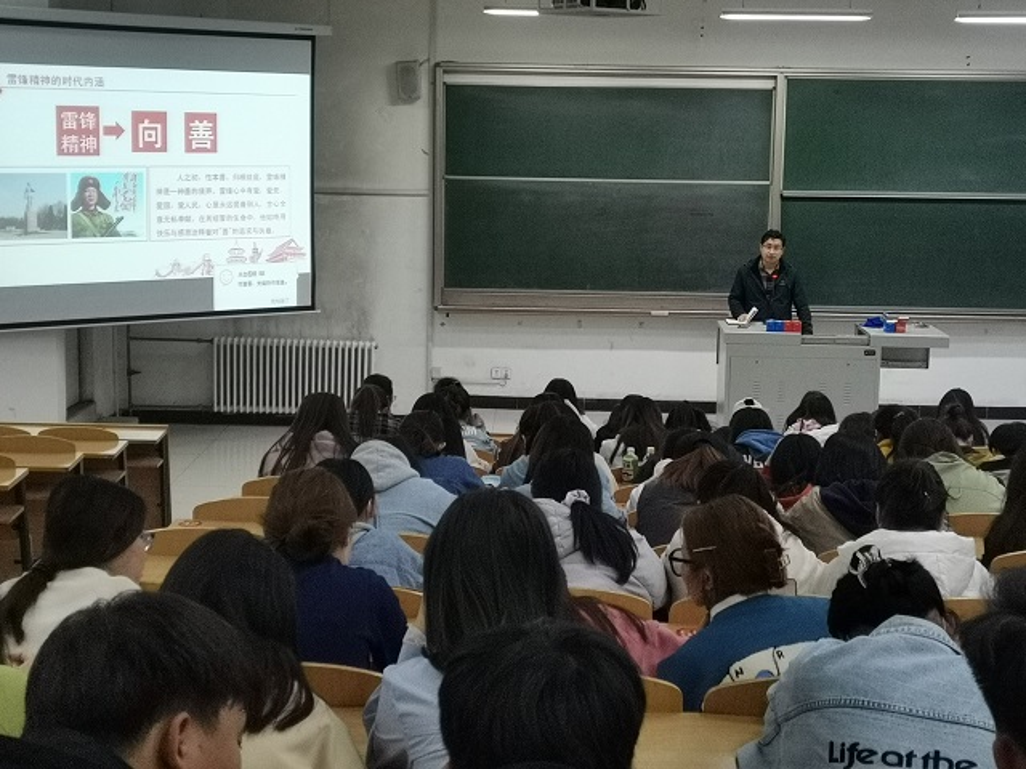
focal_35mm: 57
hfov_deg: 33.8
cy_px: 384
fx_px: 1689
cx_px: 513
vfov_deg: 25.7
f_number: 1.8
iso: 320
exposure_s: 1/100
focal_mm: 4.75
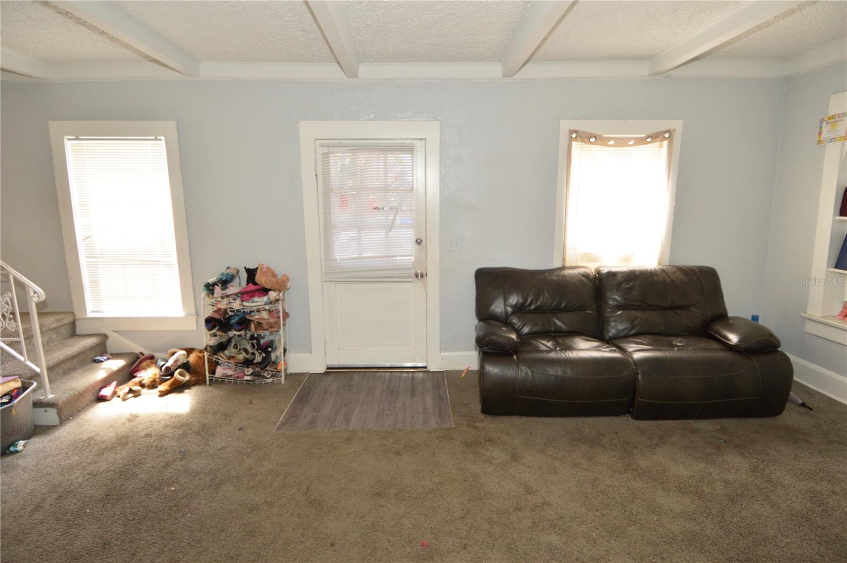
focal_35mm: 18
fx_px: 423
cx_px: 424
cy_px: 282
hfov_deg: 90.1
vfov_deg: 67.3
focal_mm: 12
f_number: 4
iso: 450
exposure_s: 1/60
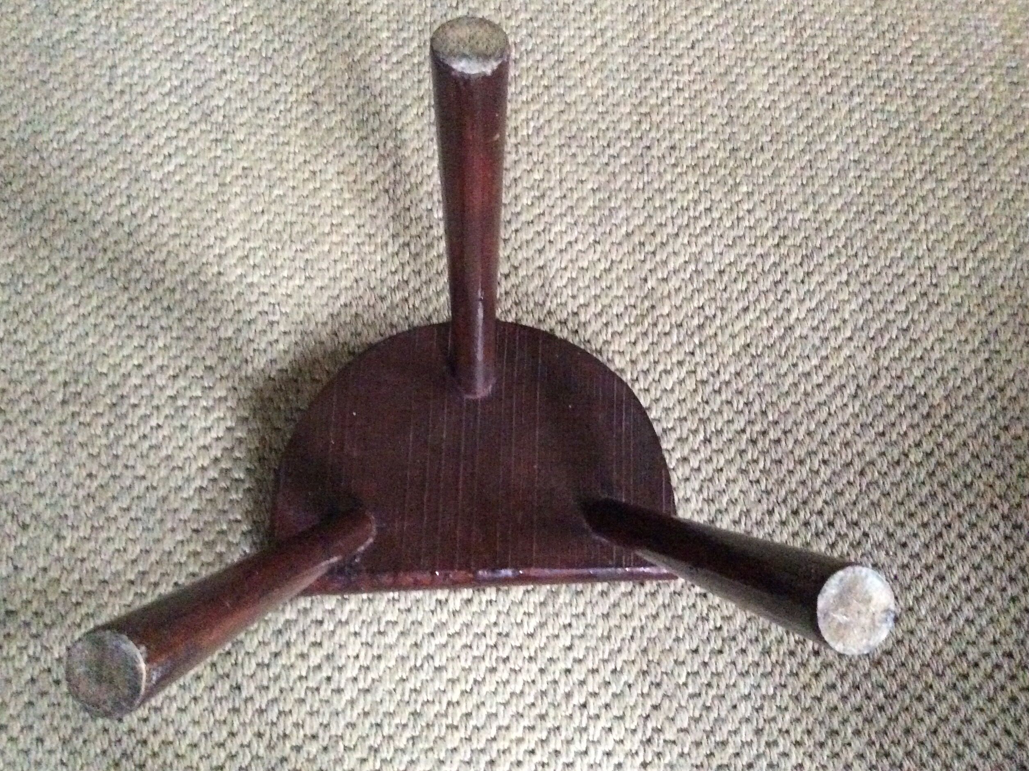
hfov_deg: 55.4
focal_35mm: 33
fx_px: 981
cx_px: 505
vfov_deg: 42.9
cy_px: 376
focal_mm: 3.3
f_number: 2.4
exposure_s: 1/15
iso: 800
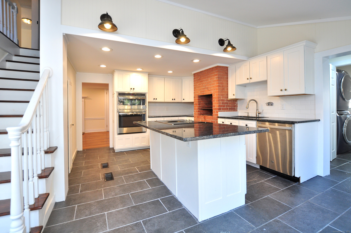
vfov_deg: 71.9
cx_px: 176
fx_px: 161
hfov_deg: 95.1
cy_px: 116
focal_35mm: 16
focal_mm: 11
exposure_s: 1/50
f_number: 4.5
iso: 400
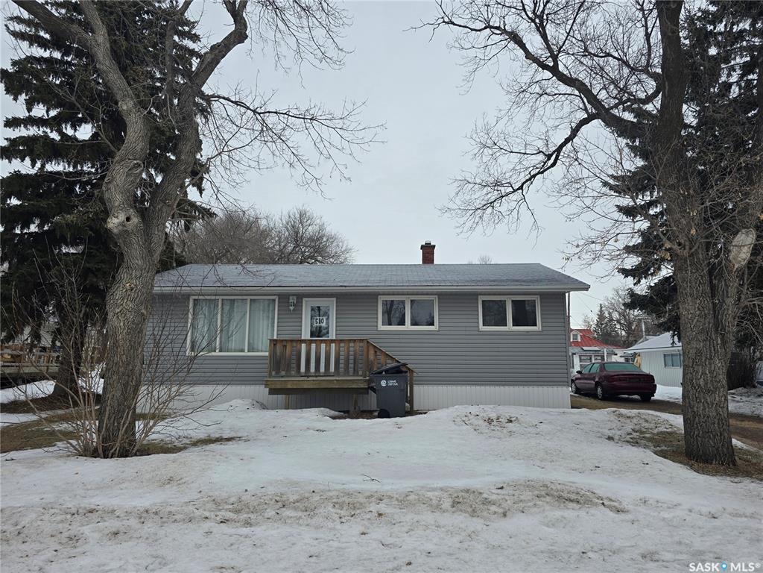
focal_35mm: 23
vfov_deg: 58.9
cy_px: 286
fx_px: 507
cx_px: 382
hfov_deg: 73.9
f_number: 1.7
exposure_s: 1/241
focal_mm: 6.3
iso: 12
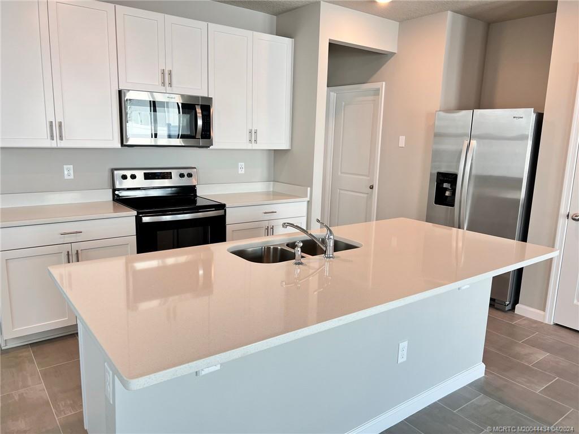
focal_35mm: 26
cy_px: 217
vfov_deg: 53.1
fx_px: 435
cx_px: 290
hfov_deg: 67.3
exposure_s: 1/120
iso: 80
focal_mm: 5.7
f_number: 1.5
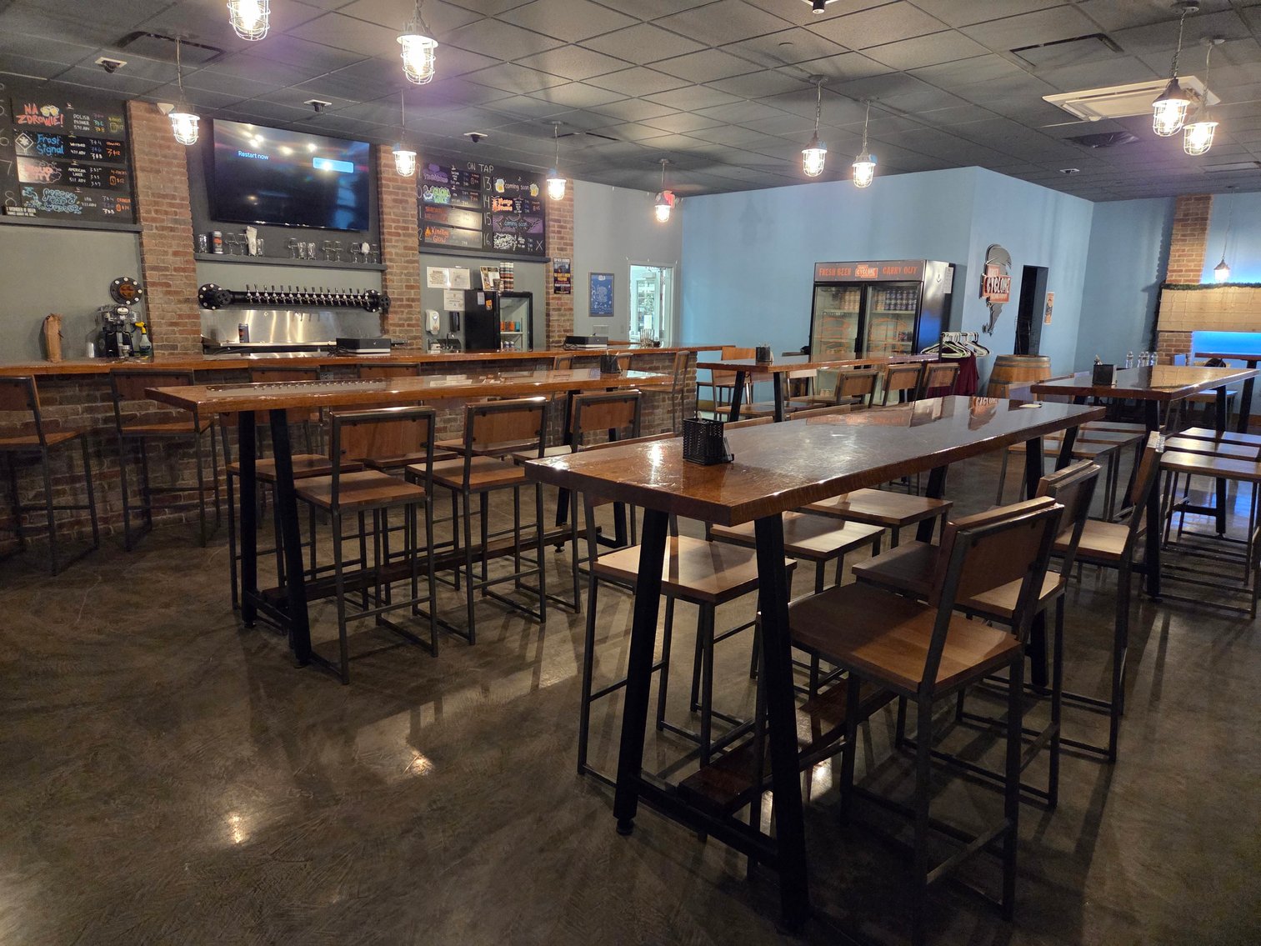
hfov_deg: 73.9
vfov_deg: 58.9
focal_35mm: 23
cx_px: 630
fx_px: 838
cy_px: 473
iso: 2000
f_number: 1.8
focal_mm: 5.4
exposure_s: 1/120
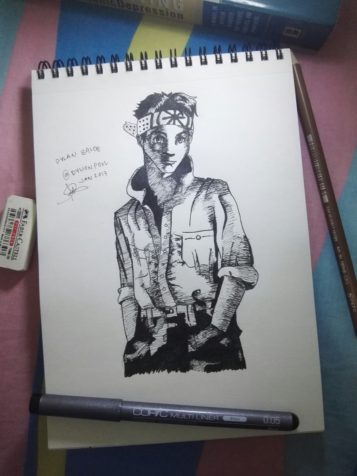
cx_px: 178
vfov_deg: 61.7
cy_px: 238
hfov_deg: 48.2
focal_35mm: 29
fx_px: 399
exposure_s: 1/16.7
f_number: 2
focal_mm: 3.8
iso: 400
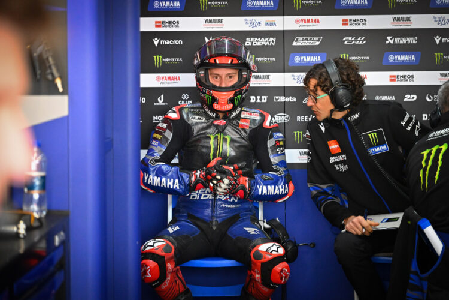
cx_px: 224
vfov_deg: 11.4
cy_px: 150
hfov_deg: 17.1
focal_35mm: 120
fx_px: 1497
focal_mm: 120
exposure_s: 1/640
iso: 7200
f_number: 4
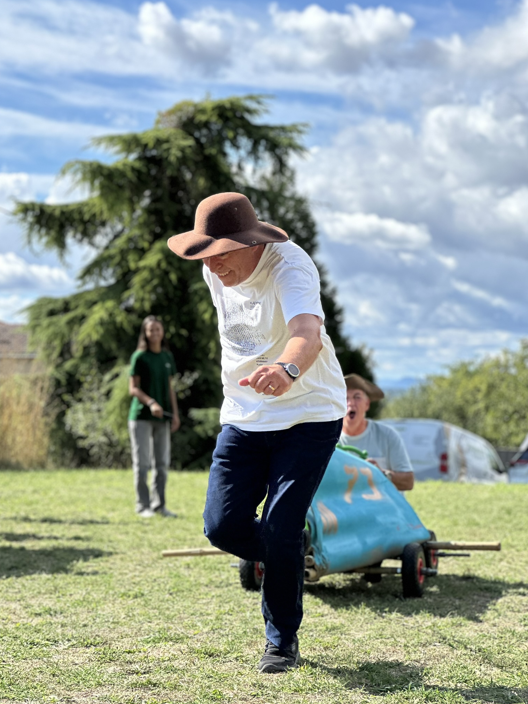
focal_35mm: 78
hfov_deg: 18.9
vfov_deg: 25.0
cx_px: 263
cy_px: 349
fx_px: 1587
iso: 32
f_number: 2.8
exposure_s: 1/747
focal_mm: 9
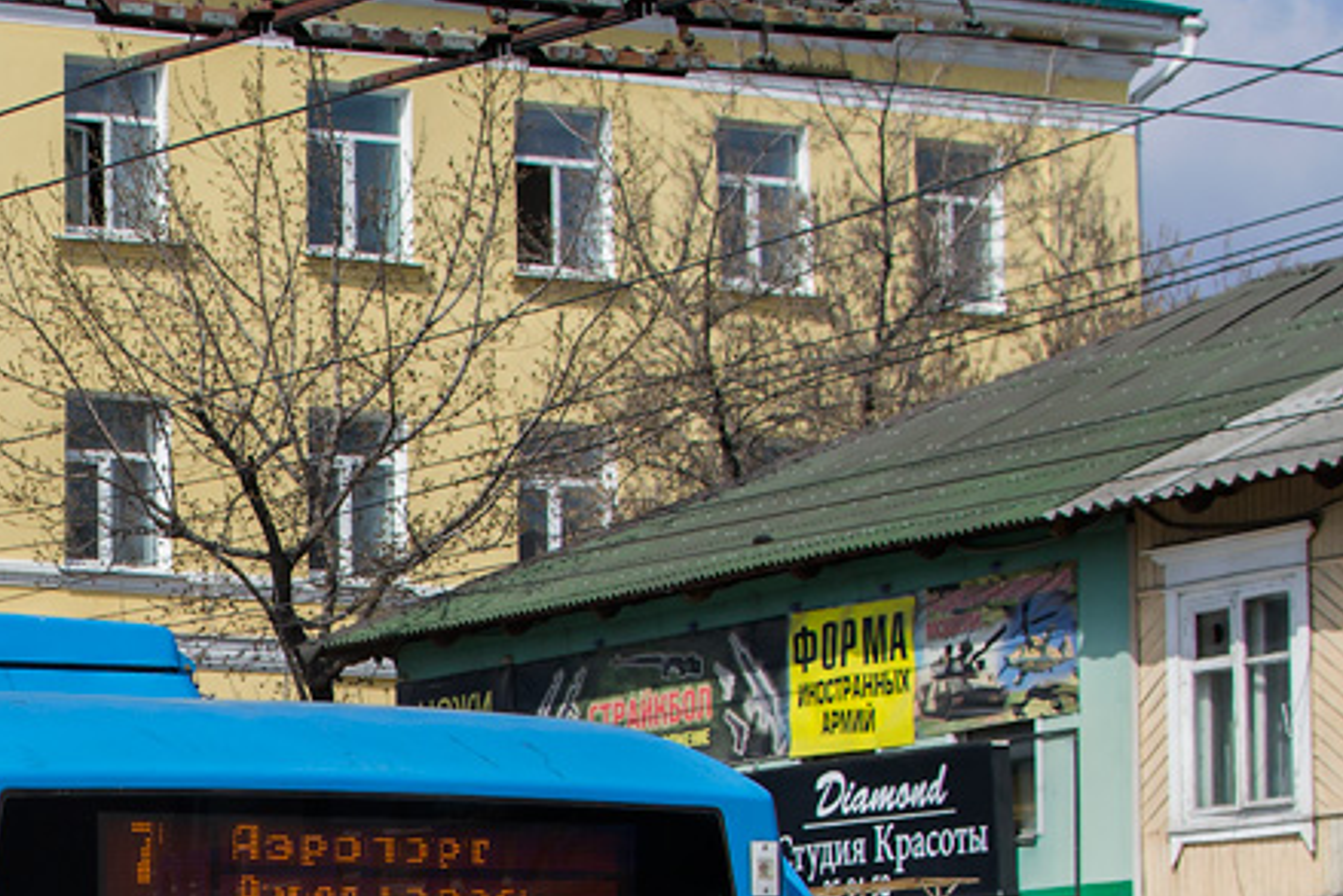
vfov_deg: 9.5
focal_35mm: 143
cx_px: -211
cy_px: 972
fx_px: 5350
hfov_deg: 13.9
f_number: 6.3
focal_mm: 35
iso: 200
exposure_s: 1/1250
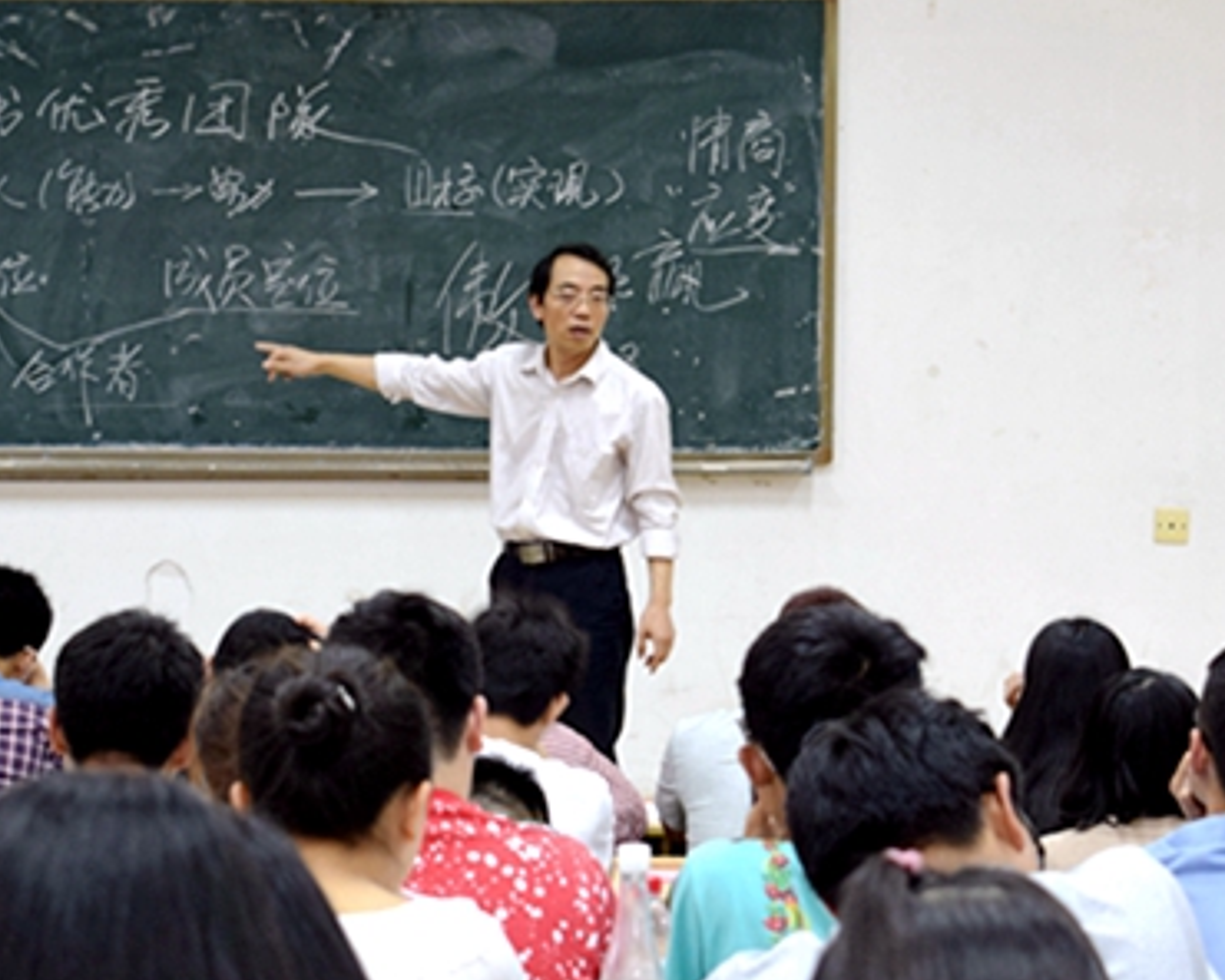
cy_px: 646
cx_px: 275
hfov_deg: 19.8
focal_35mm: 96
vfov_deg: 16.0
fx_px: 3481
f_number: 5
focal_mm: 42
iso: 400
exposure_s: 1/10
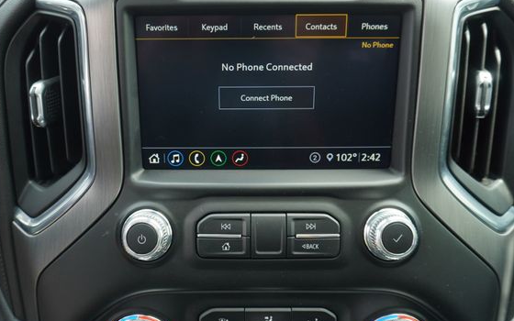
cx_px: 236
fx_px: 392
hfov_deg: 66.4
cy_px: 134
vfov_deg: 44.4
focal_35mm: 28
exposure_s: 1/80
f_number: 4
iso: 100
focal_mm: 16
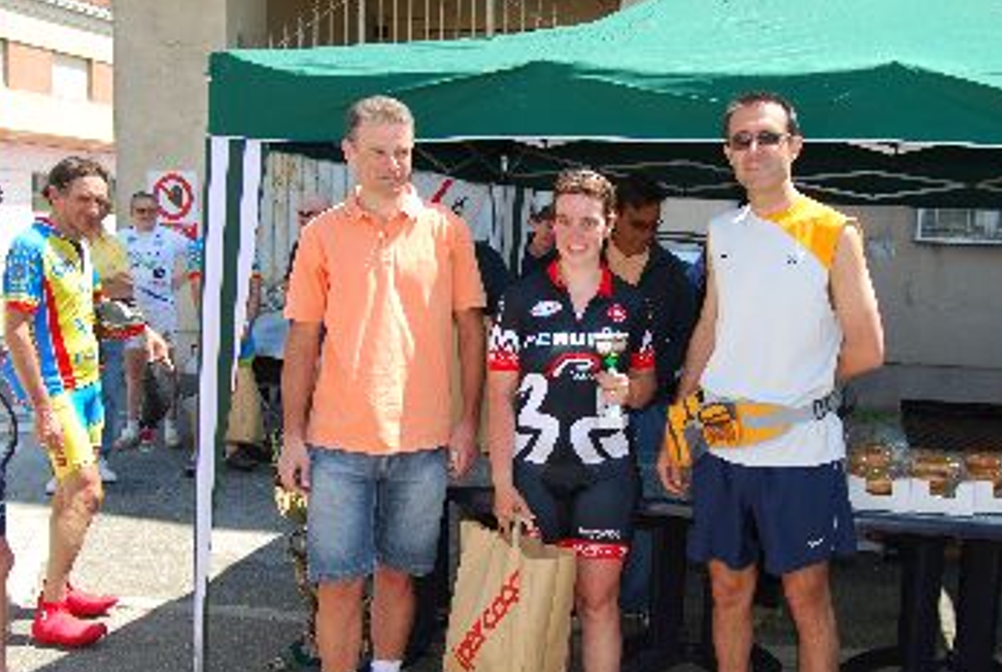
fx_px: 1087
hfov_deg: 49.0
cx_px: 623
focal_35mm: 39
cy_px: 384
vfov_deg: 34.3
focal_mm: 20
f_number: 6.3
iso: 100
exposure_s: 1/125
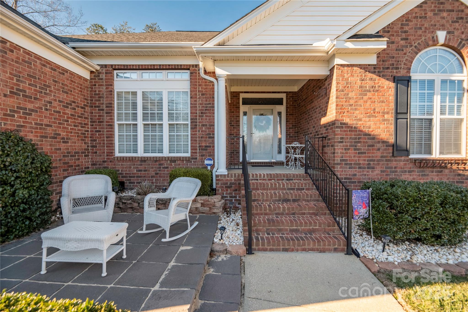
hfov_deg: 104.2
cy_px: 156
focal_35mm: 14
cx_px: 234
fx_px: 182
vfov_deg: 81.2
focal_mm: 14
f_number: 6.3
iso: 320
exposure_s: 1/4000
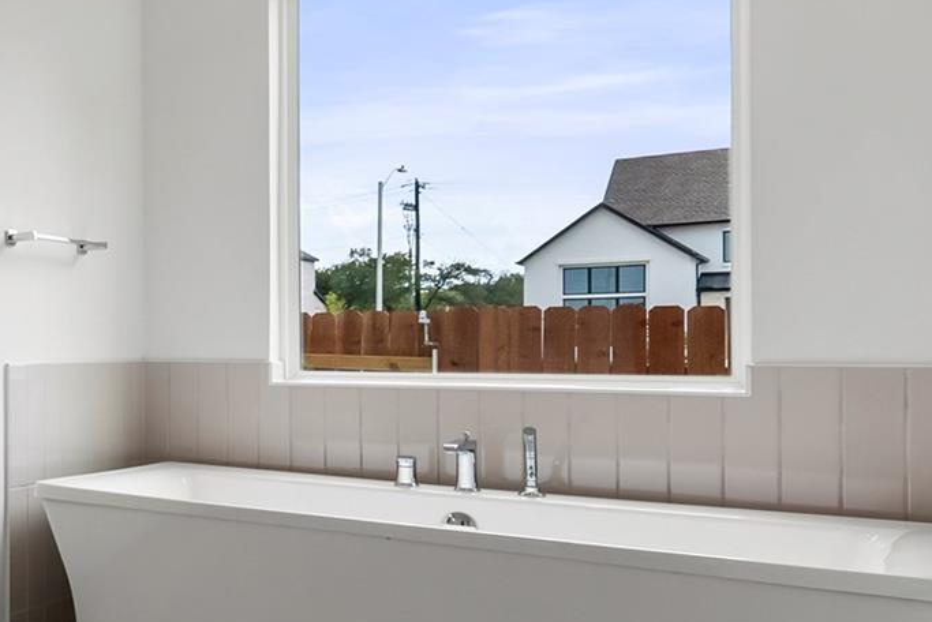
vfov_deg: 34.2
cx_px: -310
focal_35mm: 39
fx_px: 1010
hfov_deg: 33.8
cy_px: 351
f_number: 11
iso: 400
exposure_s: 1/40
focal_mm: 13
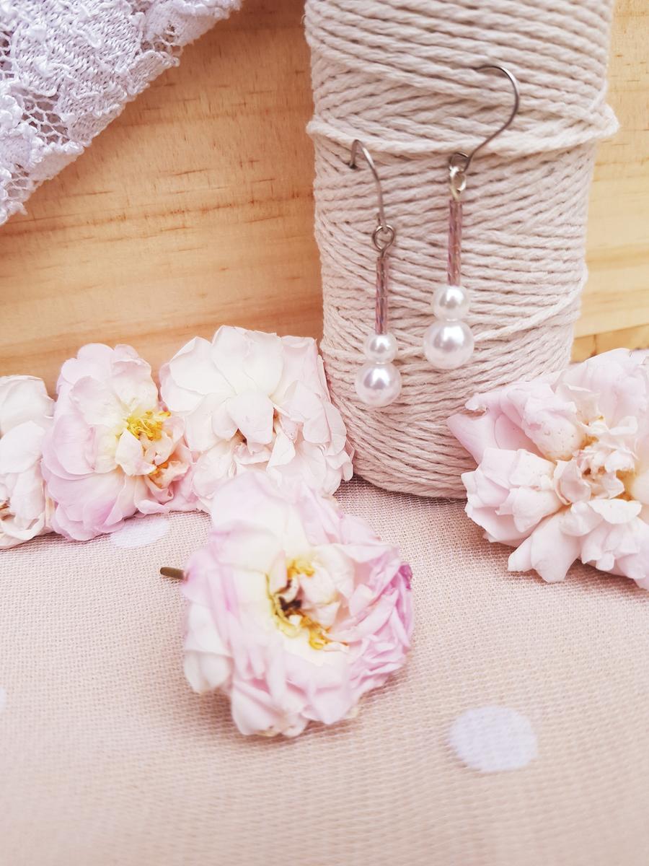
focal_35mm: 26
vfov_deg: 67.3
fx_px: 650
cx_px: 324
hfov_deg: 53.1
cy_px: 433
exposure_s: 1/990
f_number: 1.7
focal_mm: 4.2
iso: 40
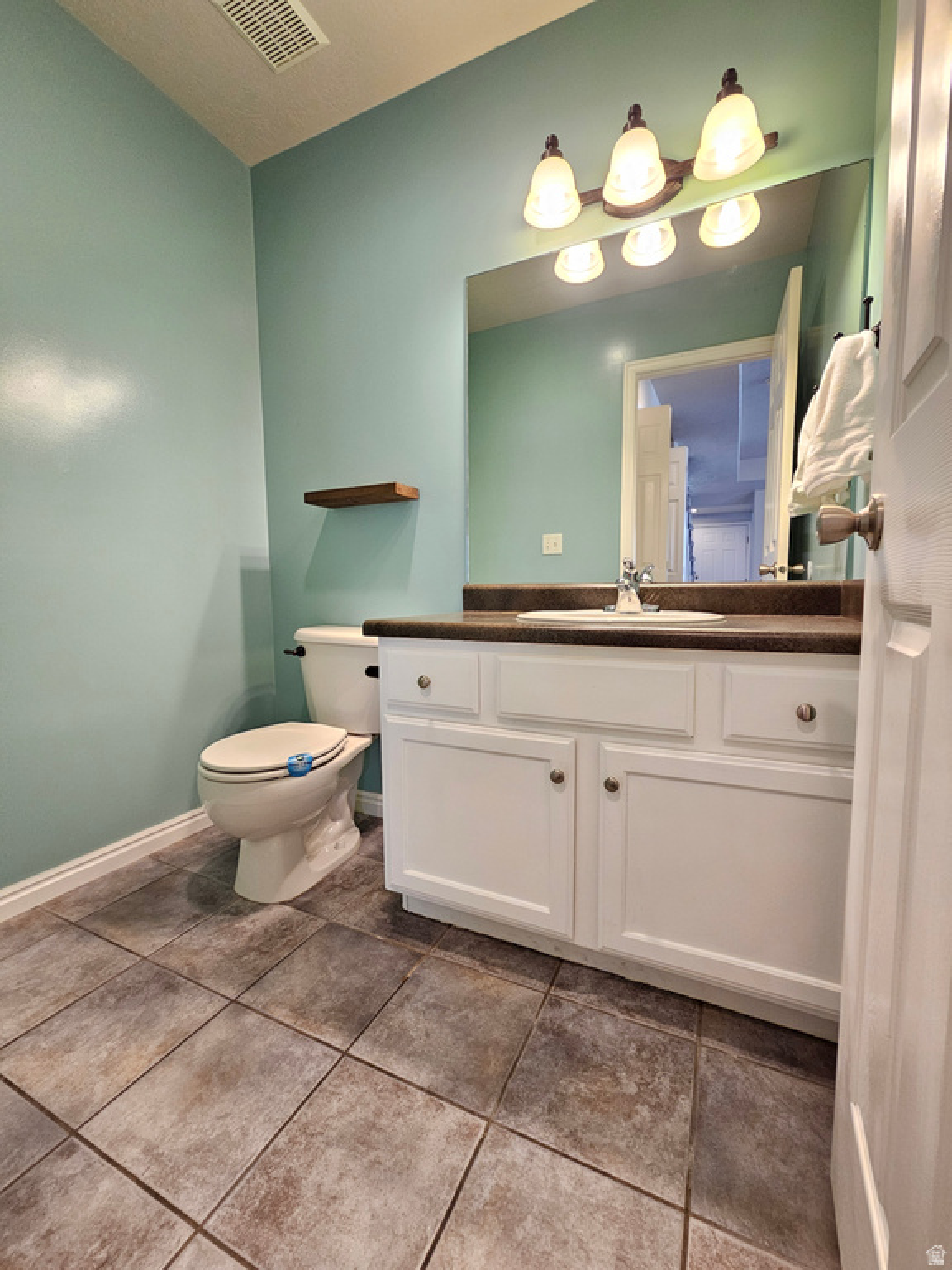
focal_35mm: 13
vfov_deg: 106.2
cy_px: 635
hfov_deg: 89.9
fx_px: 477
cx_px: 476
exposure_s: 1/60
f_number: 2.2
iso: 320
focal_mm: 2.2
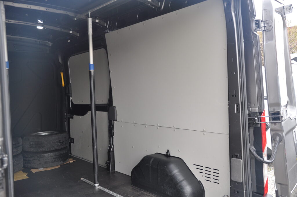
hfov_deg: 53.2
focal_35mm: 36
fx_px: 297
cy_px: 98
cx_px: 148
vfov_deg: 36.8
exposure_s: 1/50
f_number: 3.8
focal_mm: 24
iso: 400
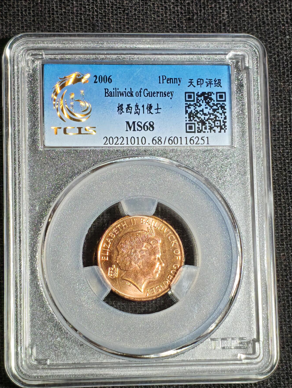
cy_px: 193
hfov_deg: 13.7
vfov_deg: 18.2
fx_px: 1214
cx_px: 146
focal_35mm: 108
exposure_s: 1/334
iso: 50
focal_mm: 4.94
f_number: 1.5
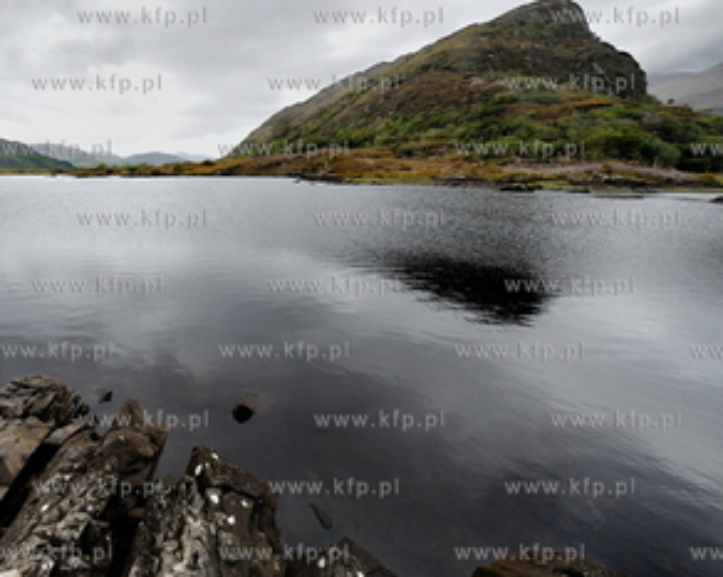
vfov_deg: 73.4
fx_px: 385
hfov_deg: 82.9
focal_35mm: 18
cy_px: 250
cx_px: 230
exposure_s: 1/320
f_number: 9
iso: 200
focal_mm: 14
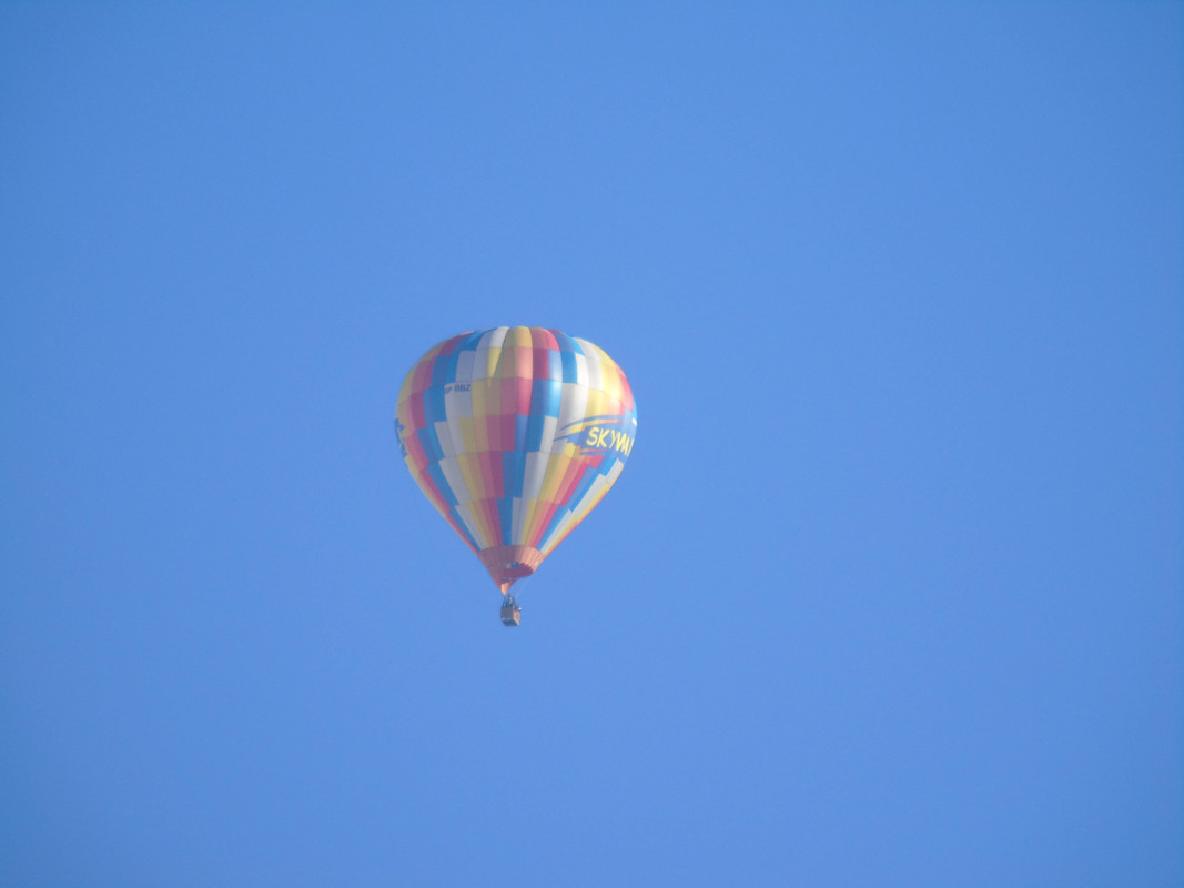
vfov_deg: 2.1
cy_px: 444
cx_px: 592
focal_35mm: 721
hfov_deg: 2.8
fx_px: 24658
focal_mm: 129
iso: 80
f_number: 6
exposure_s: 1/250
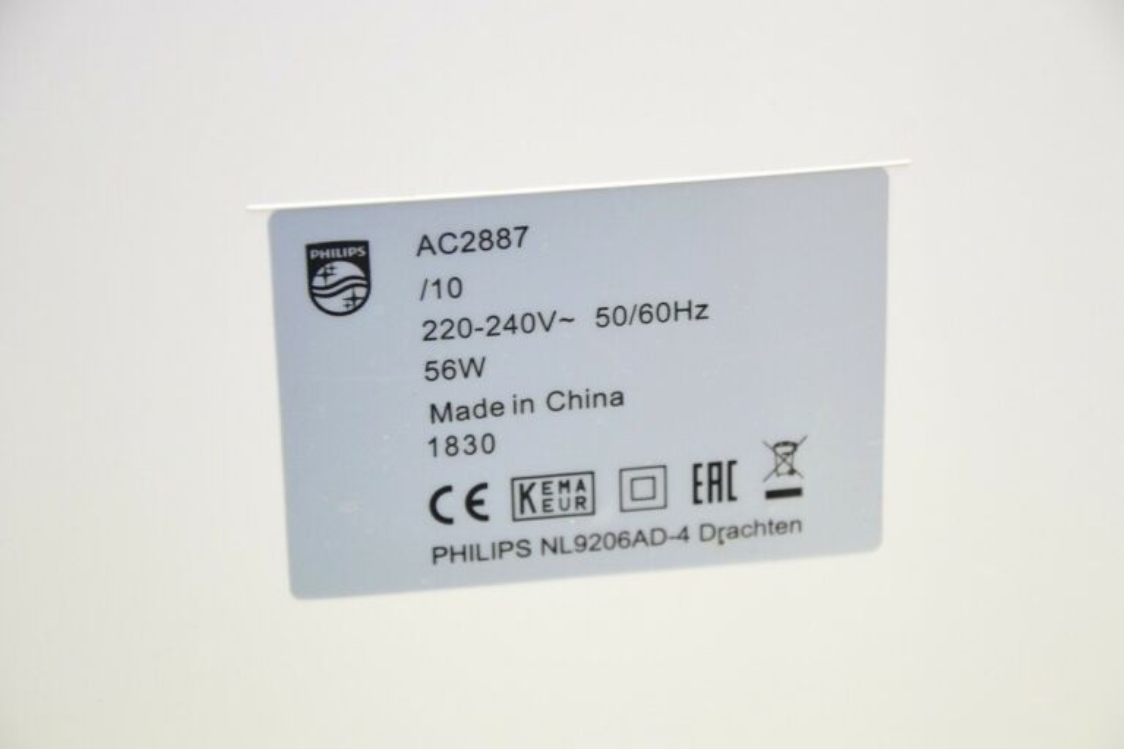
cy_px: 374
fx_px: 3746
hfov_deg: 17.1
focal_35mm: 120
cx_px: 562
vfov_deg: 11.4
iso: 1000
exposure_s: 1/60
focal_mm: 80
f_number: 5.3
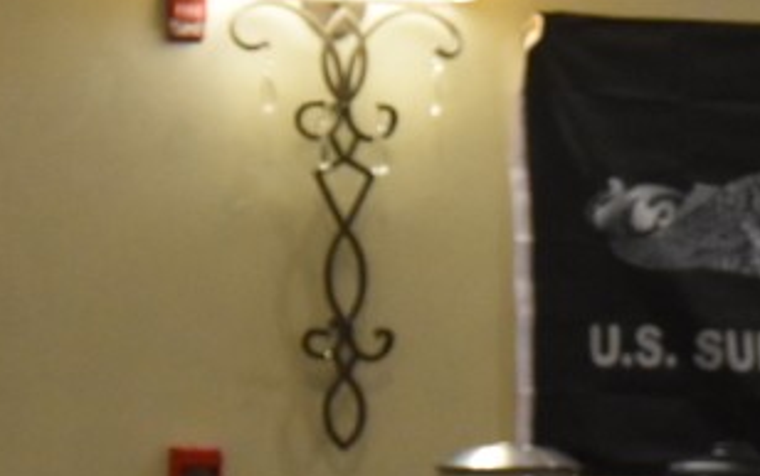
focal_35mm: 297
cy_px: 728
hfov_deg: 7.0
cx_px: 967
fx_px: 6156
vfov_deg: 4.4
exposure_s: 1/60
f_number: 5
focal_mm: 52
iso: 3600
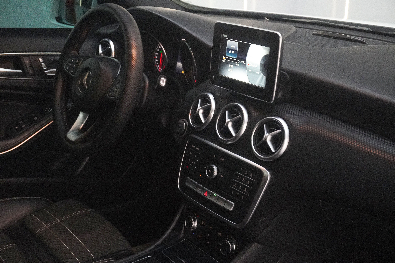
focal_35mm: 51
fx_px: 560
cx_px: 198
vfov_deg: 26.5
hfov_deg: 38.9
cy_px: 132
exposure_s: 1/80
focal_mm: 34
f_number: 6.3
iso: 6400
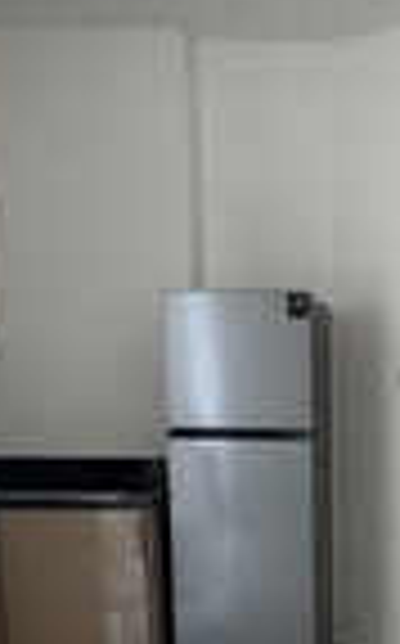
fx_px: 770
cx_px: 461
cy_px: 484
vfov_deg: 43.8
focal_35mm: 44
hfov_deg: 26.4
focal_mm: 1.57
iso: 50
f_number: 1.8
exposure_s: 1/100
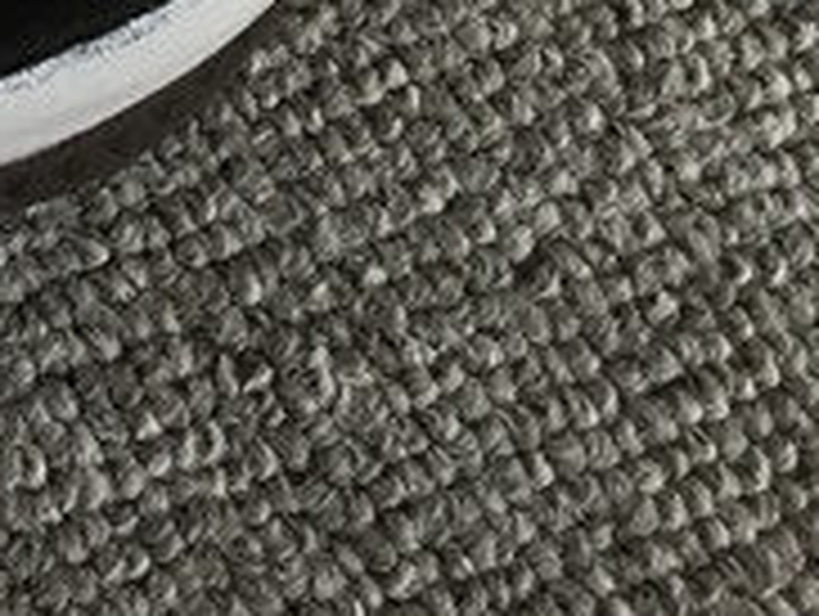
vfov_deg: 9.0
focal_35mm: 153
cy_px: -713
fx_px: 3625
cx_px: -837
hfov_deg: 11.6
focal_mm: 3.3
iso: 25
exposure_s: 1/252
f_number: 2.4
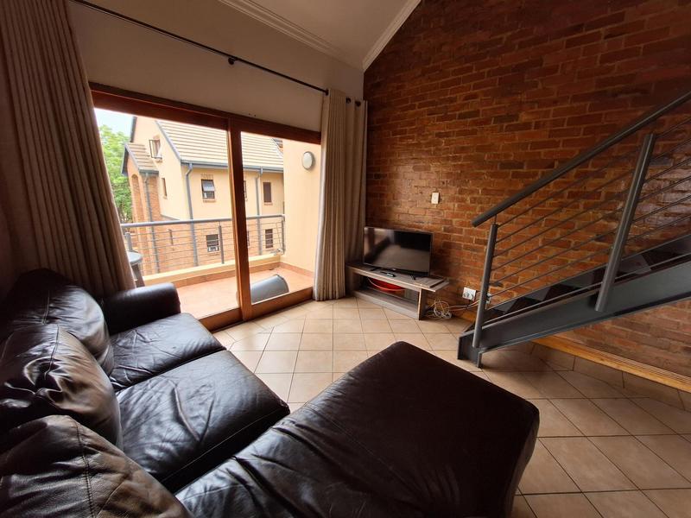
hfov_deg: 106.2
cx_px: 346
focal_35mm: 13
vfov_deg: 89.9
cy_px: 259
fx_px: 260
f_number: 2.2
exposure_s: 1/140
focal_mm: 1.74
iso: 40
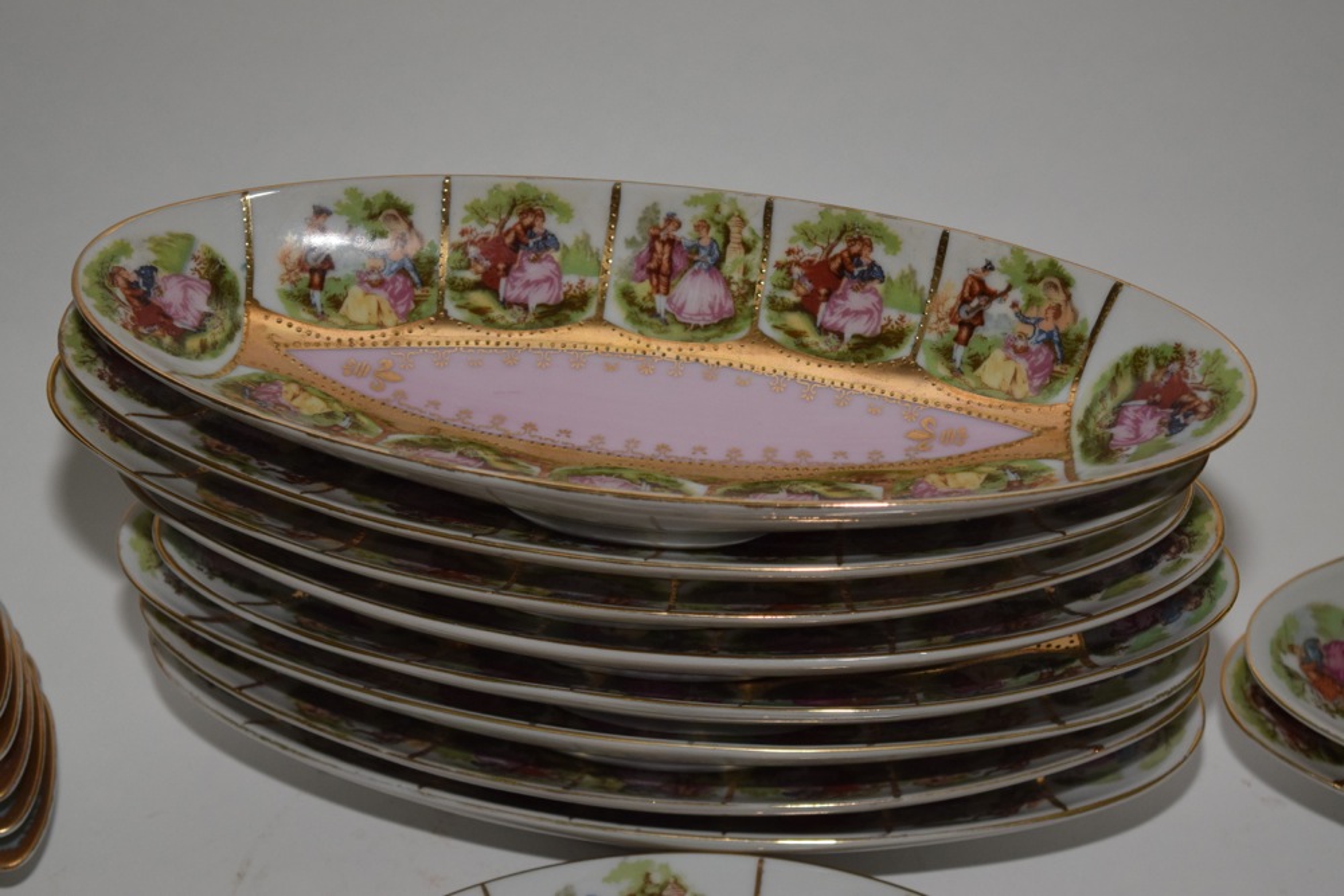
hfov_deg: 24.6
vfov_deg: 16.6
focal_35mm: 82
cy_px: 448
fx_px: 3080
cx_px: 672
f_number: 5.6
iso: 800
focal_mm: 55
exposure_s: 1/100
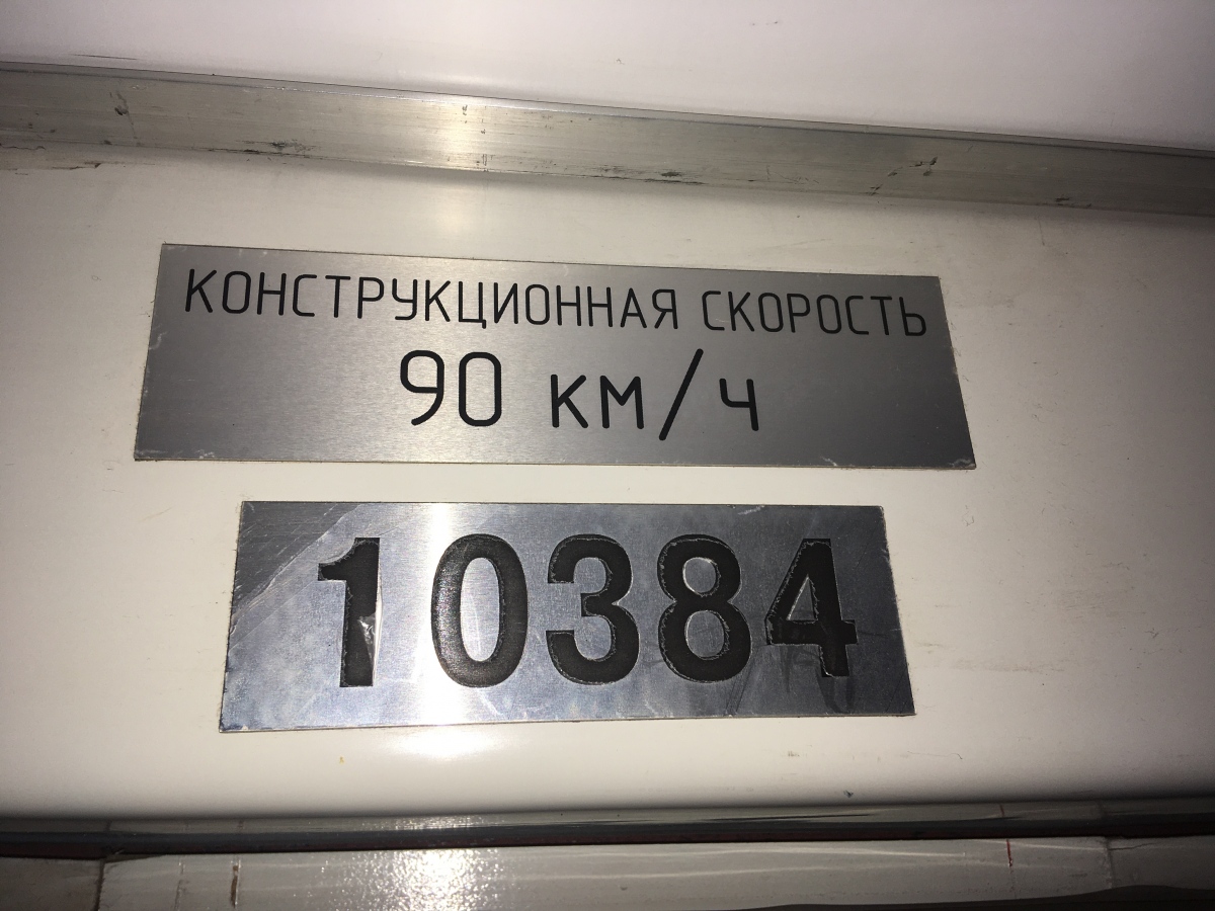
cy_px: 456
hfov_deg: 61.7
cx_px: 608
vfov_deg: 48.2
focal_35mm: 29
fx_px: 1018
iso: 25
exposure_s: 1/129
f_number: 2.2
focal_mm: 4.15
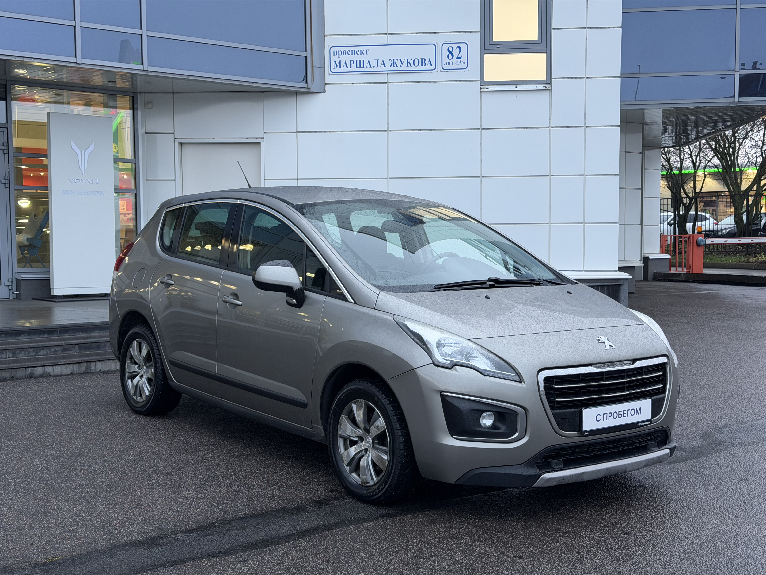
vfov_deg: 30.3
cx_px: 383
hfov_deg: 39.7
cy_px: 288
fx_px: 1062
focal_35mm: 48
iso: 125
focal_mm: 6.76
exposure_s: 1/50
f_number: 1.78
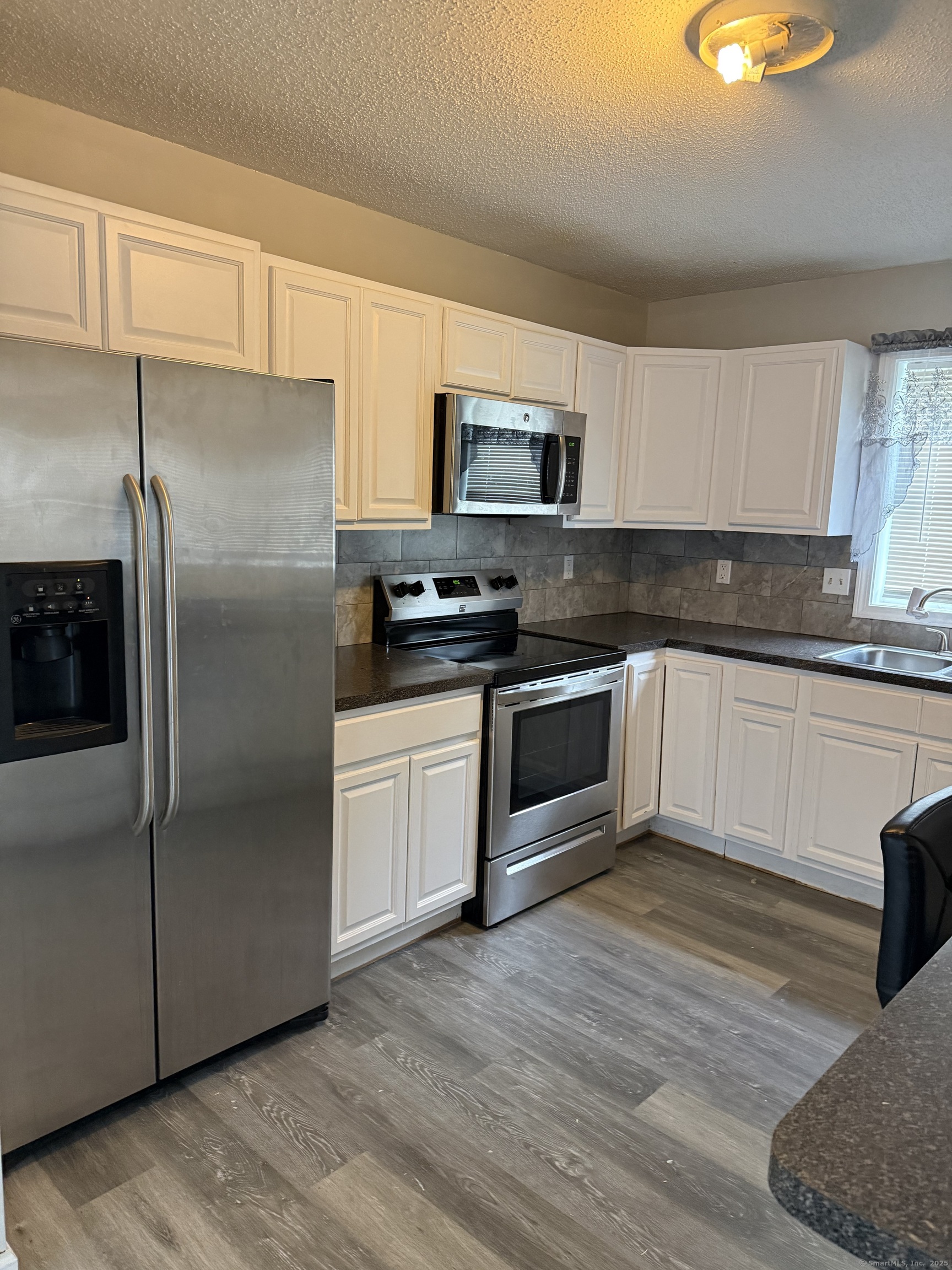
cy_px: 635
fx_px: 880
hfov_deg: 56.8
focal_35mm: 24
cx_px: 476
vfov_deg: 71.6
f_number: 1.78
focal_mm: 6.76
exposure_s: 1/60
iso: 640
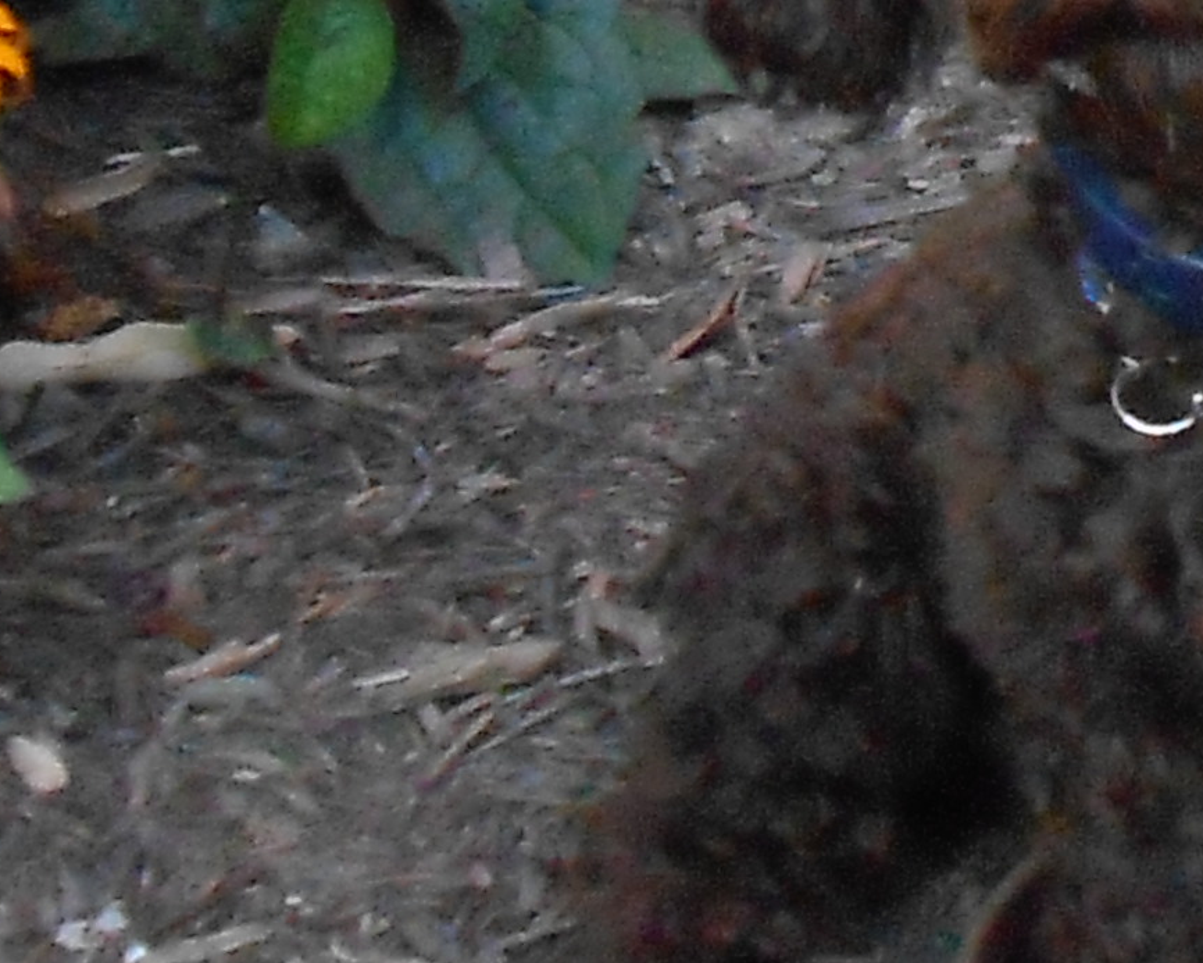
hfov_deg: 13.2
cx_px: 1957
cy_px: -311
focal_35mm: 135
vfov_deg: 11.1
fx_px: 4807
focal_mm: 4.6
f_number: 3.5
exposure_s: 1/100
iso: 800
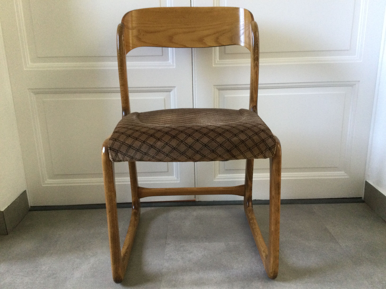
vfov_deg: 45.4
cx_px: 193
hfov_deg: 58.4
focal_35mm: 31
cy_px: 144
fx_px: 346
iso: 200
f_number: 2.4
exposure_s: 1/33
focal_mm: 3.3
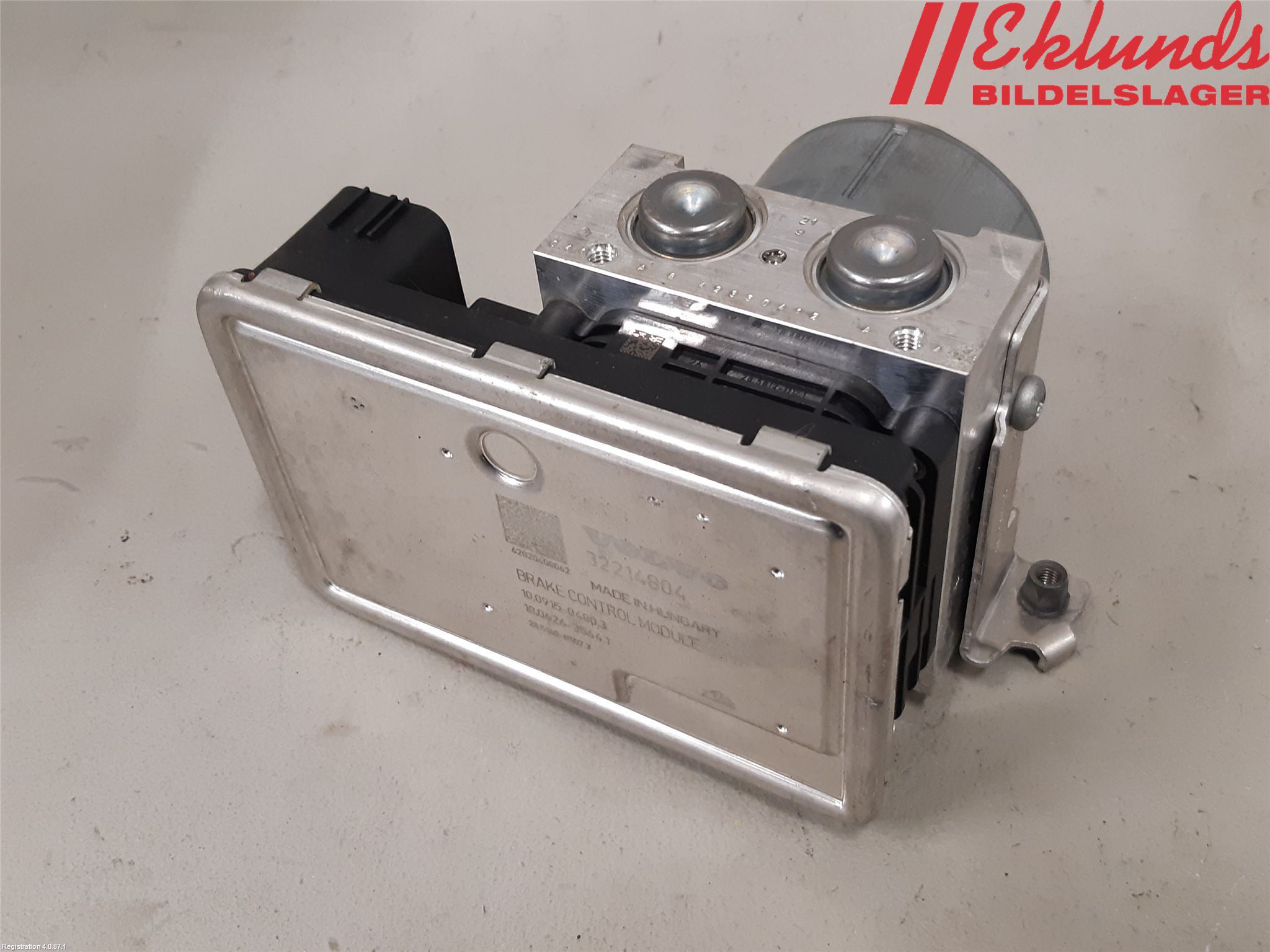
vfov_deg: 53.1
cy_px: 476
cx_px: 635
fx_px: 954
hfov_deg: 67.3
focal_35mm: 26
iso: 160
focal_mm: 3.93
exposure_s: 1/50
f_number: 1.7
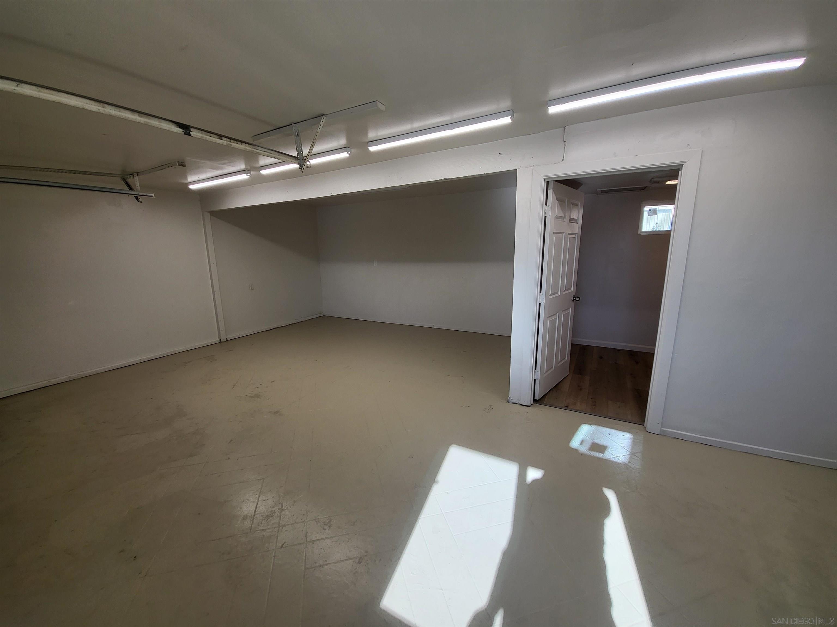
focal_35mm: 13
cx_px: 418
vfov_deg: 89.9
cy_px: 314
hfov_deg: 106.2
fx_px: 314
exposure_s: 1/120
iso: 32
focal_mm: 1.74
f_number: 2.2
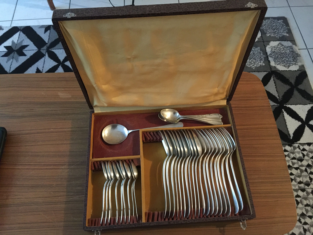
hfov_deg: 61.7
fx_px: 262
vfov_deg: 48.2
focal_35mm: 29
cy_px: 118
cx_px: 156
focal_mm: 4.15
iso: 250
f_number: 2.2
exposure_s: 1/8
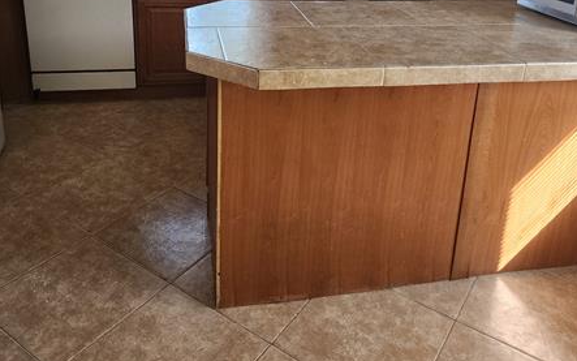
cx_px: 292
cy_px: 57
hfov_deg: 58.1
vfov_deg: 36.6
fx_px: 519
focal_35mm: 33
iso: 200
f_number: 1.8
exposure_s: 1/120
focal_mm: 6.4
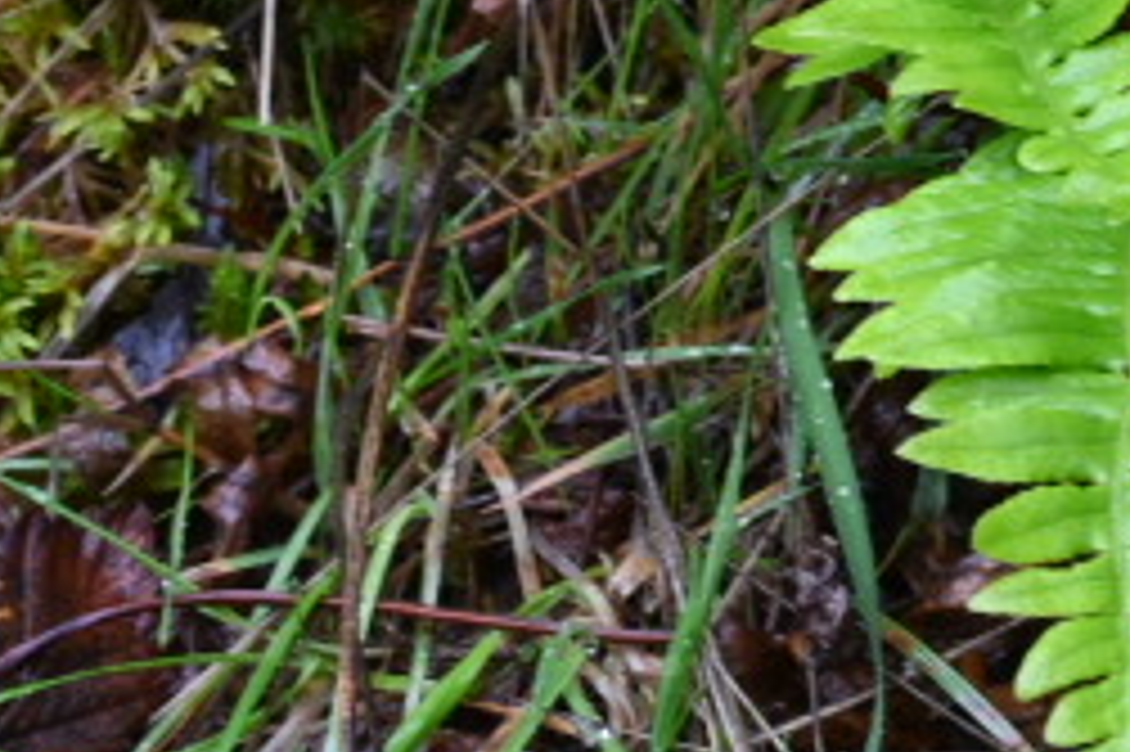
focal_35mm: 226
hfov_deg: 8.5
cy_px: -1369
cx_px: 2463
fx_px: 7089
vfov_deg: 5.7
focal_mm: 35
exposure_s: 1/40
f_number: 7.1
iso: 100
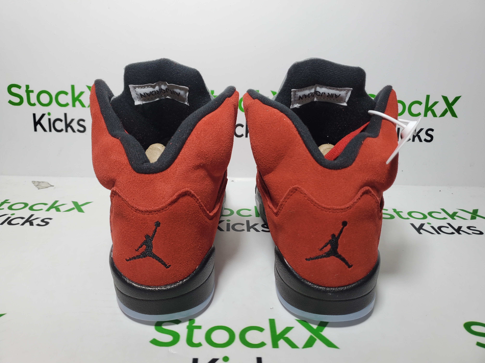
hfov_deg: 67.3
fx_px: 364
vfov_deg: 53.1
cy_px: 182
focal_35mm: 26
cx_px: 242
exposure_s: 1/396
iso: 50
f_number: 1.5
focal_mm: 4.3
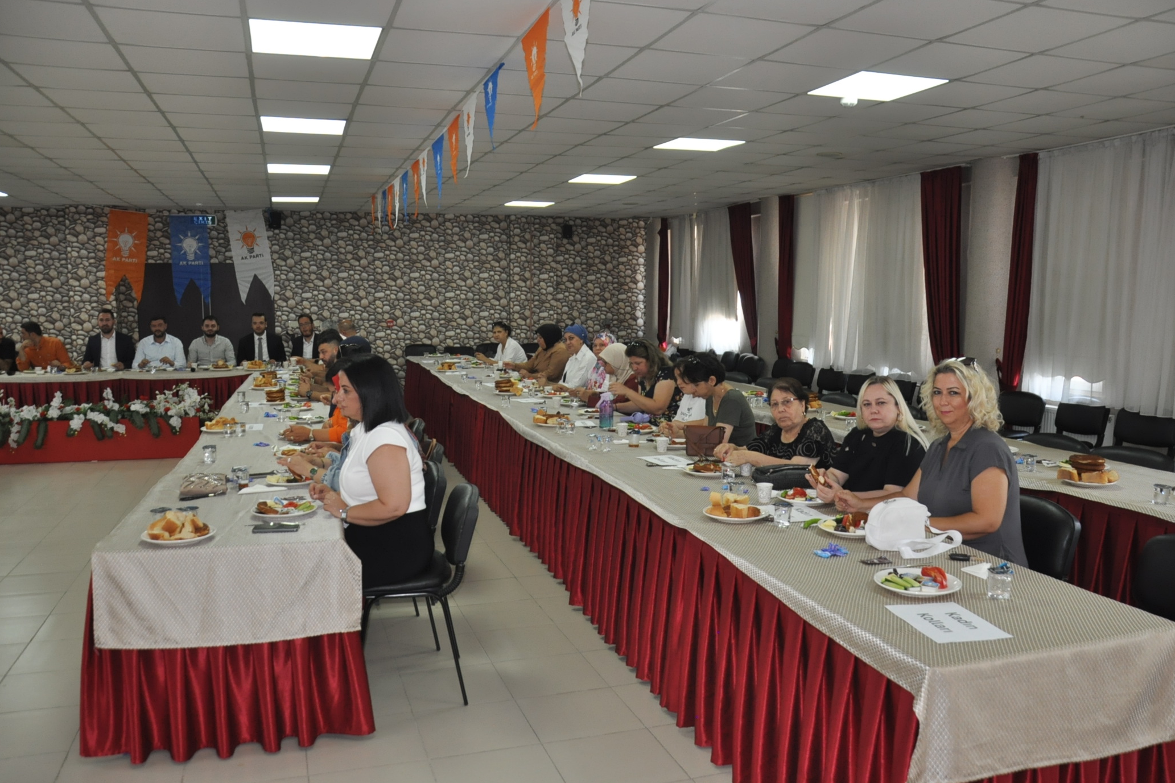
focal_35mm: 28
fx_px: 914
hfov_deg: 65.5
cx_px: 588
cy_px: 390
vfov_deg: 46.4
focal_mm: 18
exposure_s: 1/60
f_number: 3.5
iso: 800
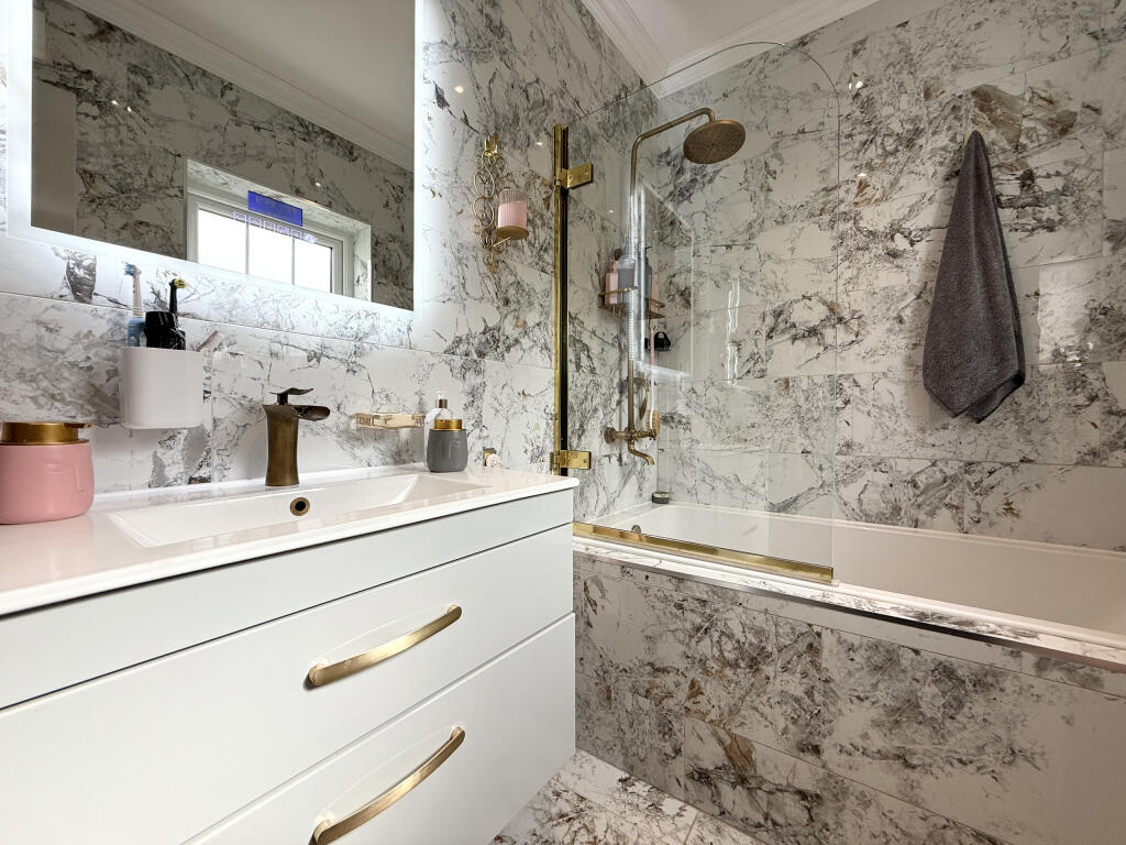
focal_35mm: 14
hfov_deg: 102.1
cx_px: 563
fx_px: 455
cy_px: 422
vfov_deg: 85.7
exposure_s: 1/120
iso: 64
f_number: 2.2
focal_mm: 2.22
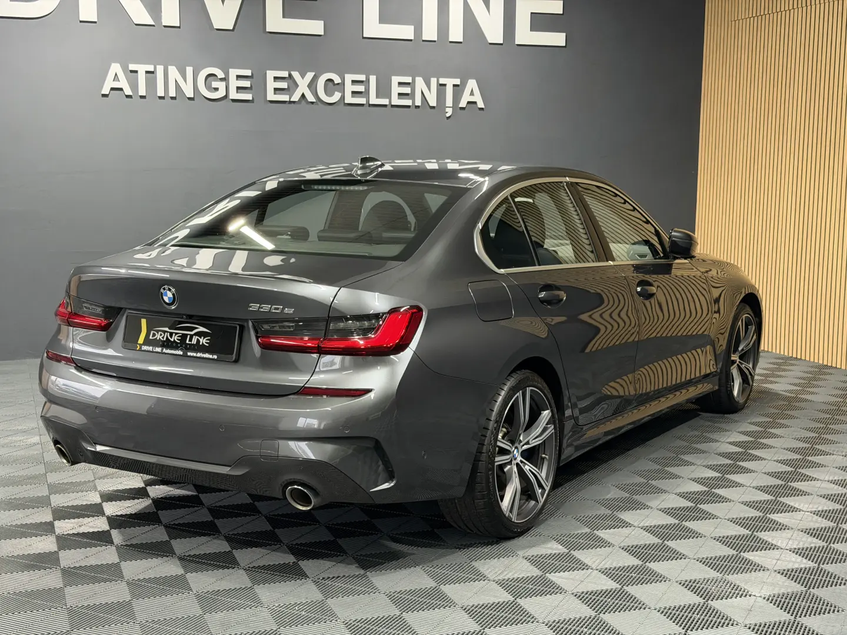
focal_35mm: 48
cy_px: 318
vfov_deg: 30.3
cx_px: 424
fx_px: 1174
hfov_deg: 39.7
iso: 200
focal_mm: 6.76
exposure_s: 1/50
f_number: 1.78
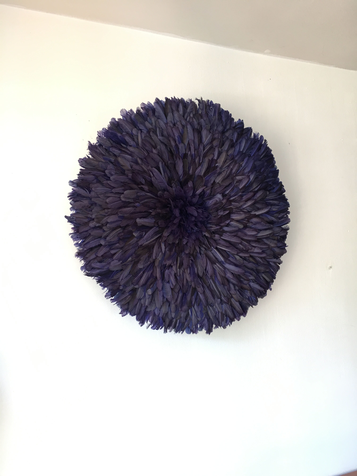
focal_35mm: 29
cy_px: 238
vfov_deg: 61.7
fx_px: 399
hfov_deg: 48.2
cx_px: 178
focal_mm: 4.15
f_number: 2.2
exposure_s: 1/17
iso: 40
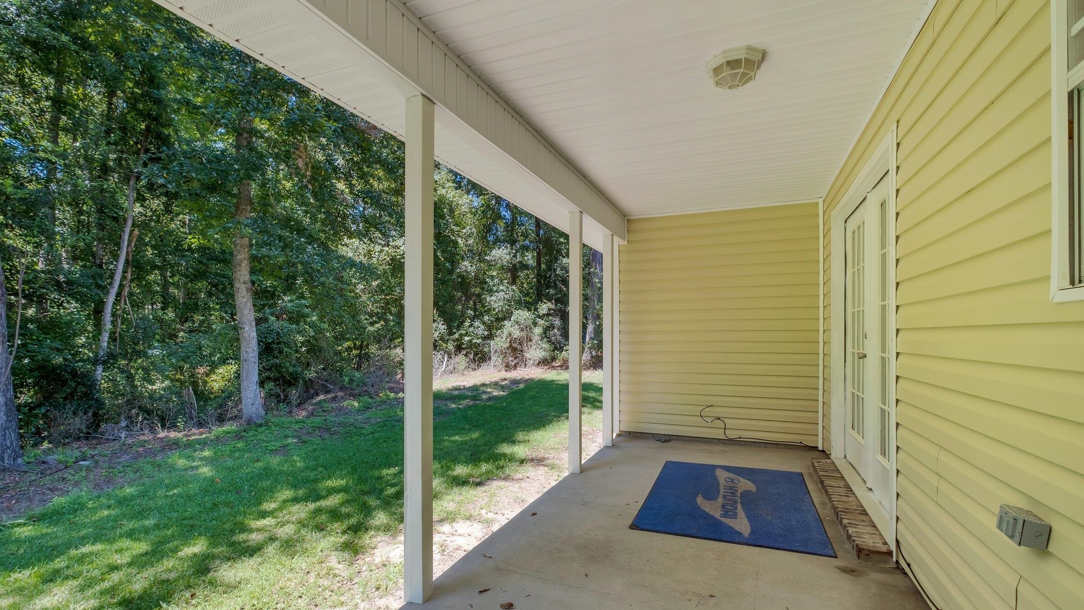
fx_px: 460
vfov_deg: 66.9
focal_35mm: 16
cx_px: 541
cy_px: 334
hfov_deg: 99.4
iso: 250
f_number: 8
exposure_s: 1/30
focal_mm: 10
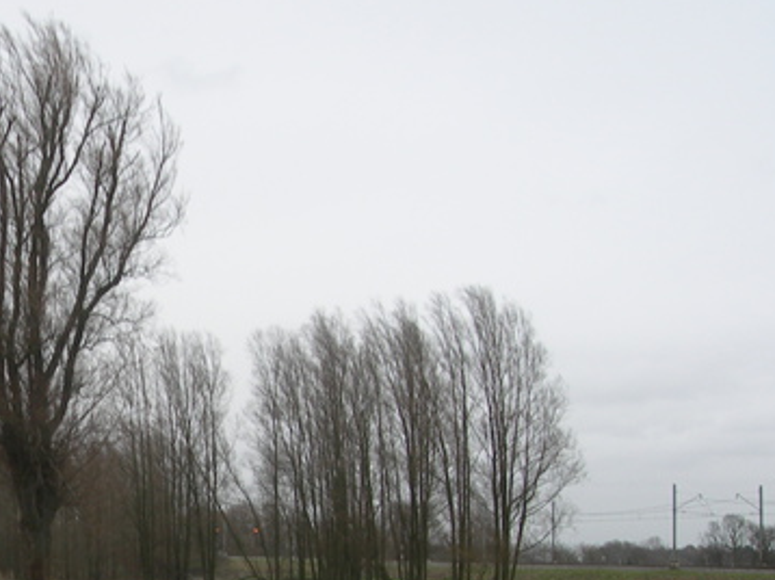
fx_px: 1902
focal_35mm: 85
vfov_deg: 16.9
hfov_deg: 21.8
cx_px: -71
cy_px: 602
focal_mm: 7.8
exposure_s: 1/72.5
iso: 50
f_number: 4.8
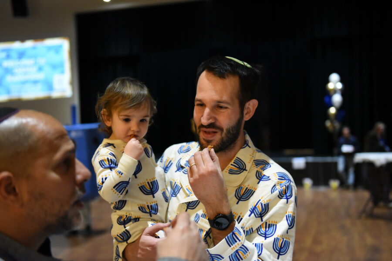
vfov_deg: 29.9
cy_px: 130
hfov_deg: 43.6
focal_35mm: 45
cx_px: 196
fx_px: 490
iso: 6400
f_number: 2.8
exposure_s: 1/320
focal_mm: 45
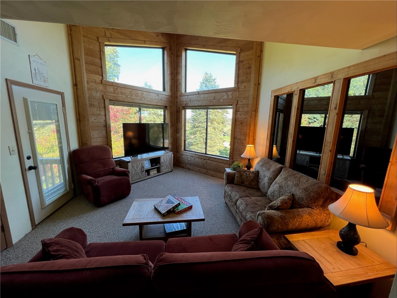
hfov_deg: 106.2
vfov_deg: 89.9
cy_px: 149
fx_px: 149
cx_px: 198
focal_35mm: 13
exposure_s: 1/122
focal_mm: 1.57
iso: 50
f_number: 1.8
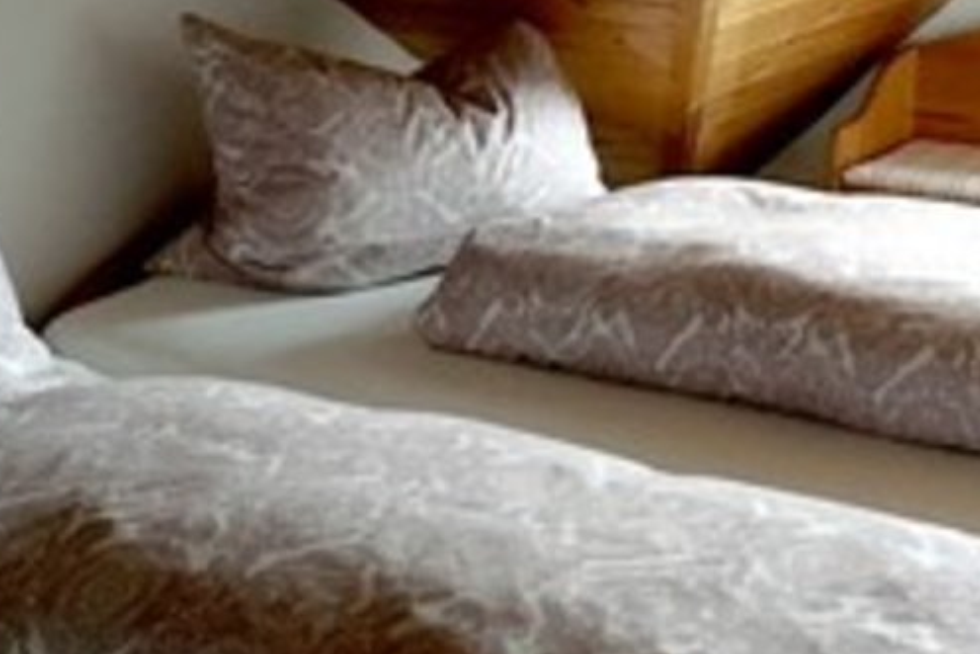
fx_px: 1988
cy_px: 302
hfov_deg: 27.7
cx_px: 429
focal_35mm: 73
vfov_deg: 18.7
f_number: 2.2
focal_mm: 4.15
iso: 320
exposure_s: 1/17
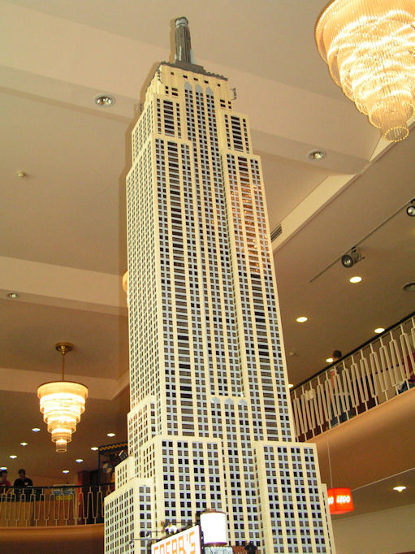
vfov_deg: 43.0
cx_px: 208
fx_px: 704
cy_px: 277
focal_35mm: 44
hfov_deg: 32.9
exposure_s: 1/50
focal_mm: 7.4
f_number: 2.8
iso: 200
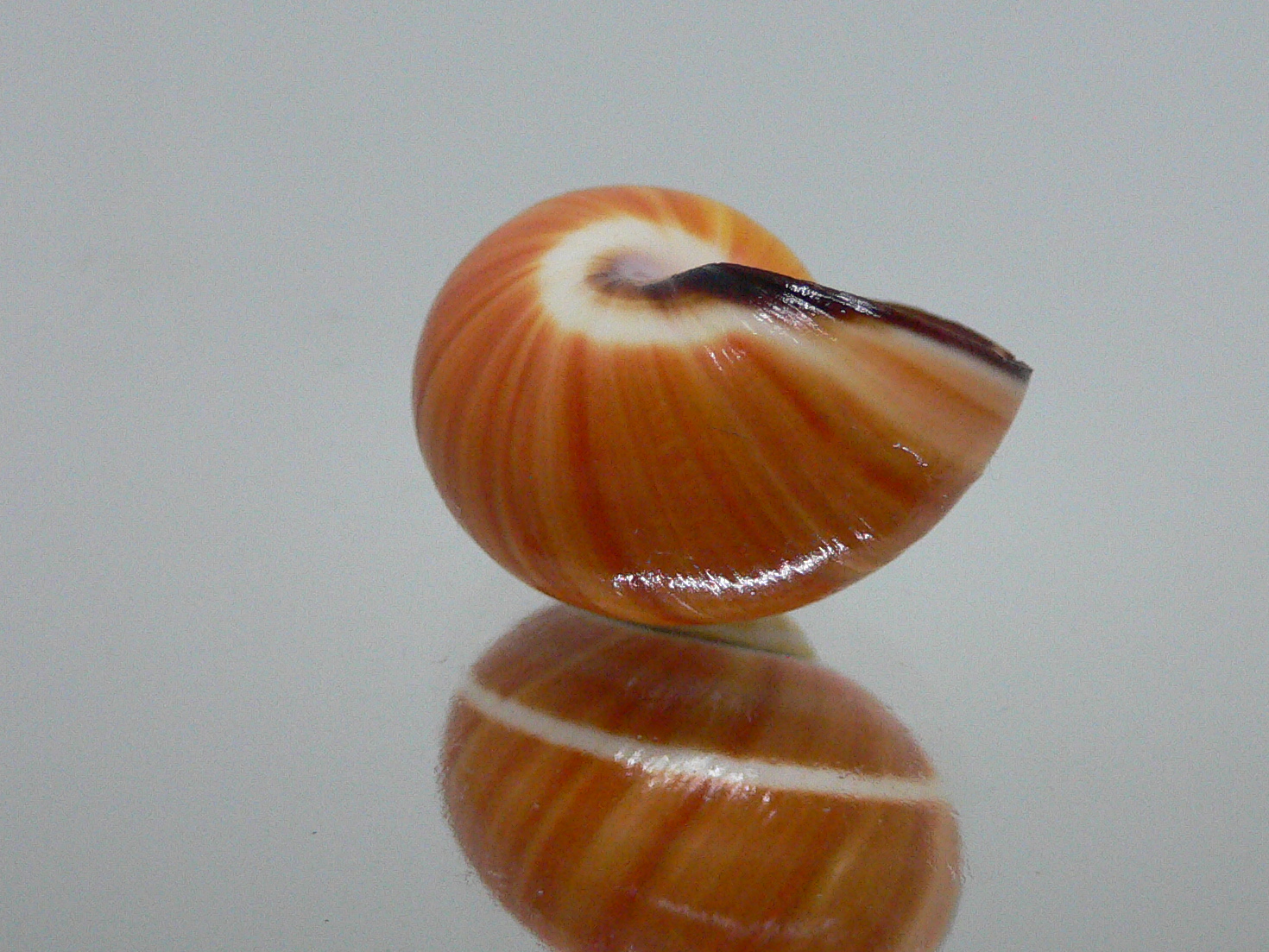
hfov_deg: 39.6
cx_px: 691
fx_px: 1760
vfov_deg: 30.3
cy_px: 528
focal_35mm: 48
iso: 200
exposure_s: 1/60
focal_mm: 4.6
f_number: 2.8
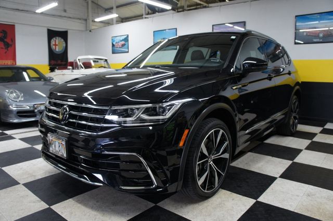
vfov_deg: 47.9
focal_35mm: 27
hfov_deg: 67.4
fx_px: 250
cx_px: 166
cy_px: 110
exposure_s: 1/30
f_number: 3.5
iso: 250
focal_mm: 18
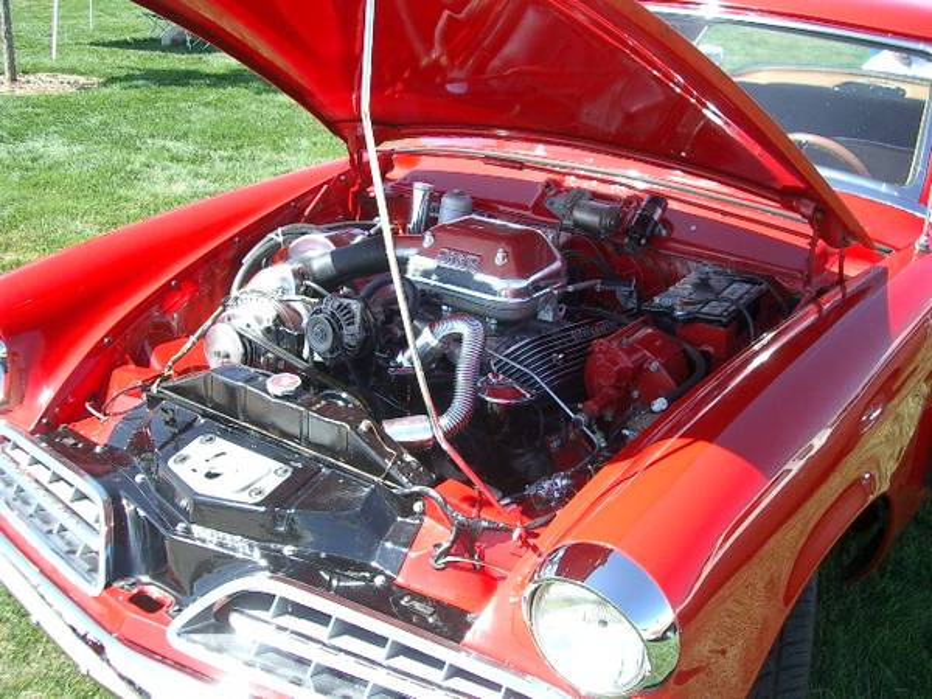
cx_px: 466
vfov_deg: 35.1
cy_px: 350
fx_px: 1104
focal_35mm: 41
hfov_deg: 45.8
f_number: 2.8
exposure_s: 1/320
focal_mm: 6.8
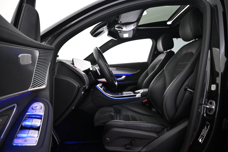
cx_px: 114
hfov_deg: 73.7
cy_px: 76
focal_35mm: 24
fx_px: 152
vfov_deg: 53.1
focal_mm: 16
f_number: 3.5
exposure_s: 1/80
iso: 4000
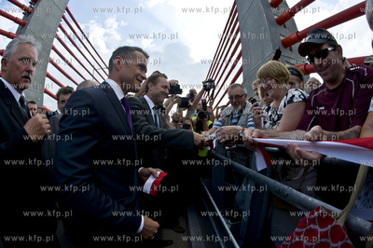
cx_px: 186
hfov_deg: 27.0
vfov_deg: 18.2
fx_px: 776
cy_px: 124
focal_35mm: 75
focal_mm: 50
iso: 250
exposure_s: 1/400
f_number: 4
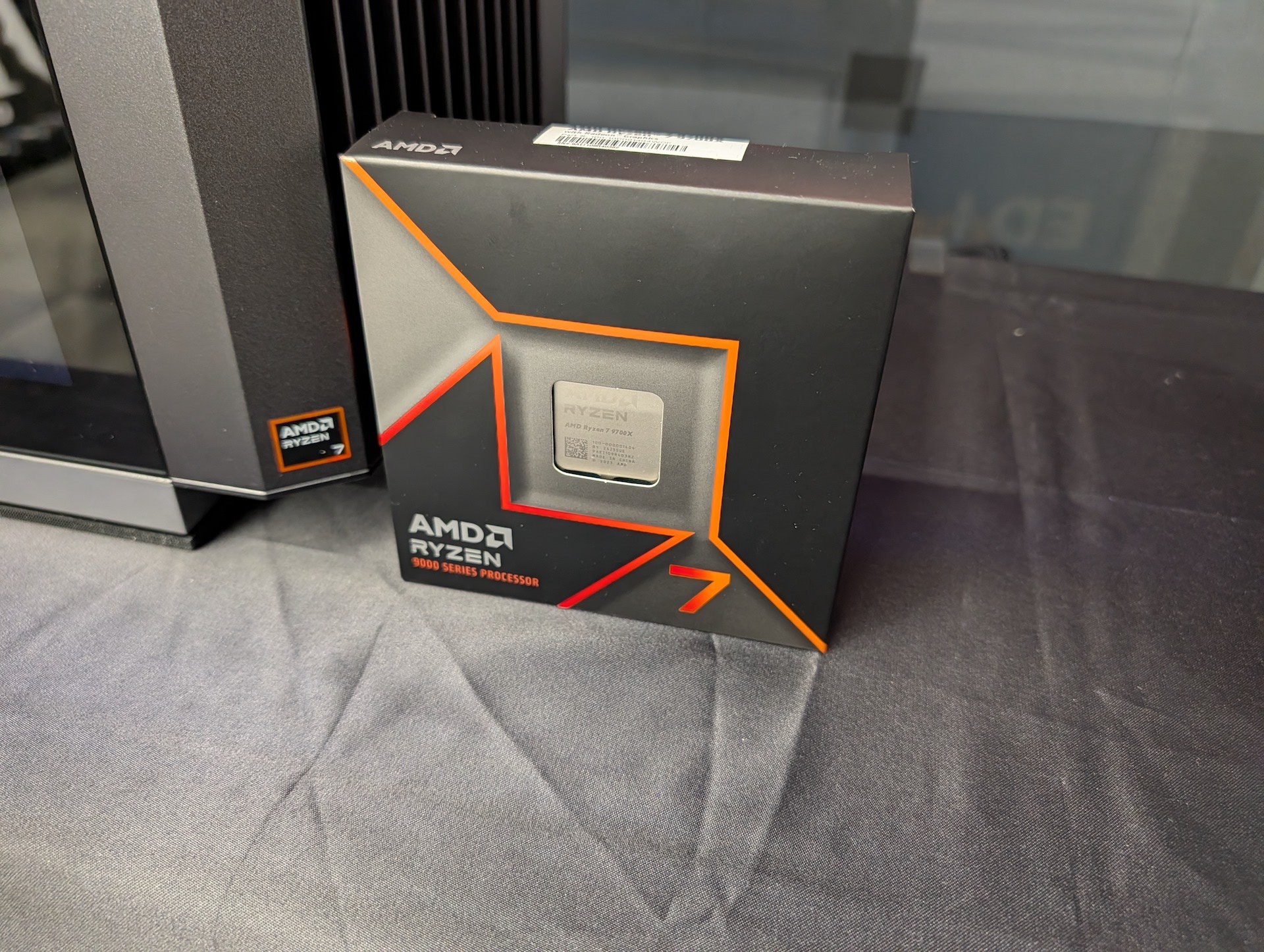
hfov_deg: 71.5
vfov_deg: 56.9
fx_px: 878
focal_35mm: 24
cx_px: 632
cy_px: 476
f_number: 1.68
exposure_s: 1/100
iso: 775
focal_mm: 6.9
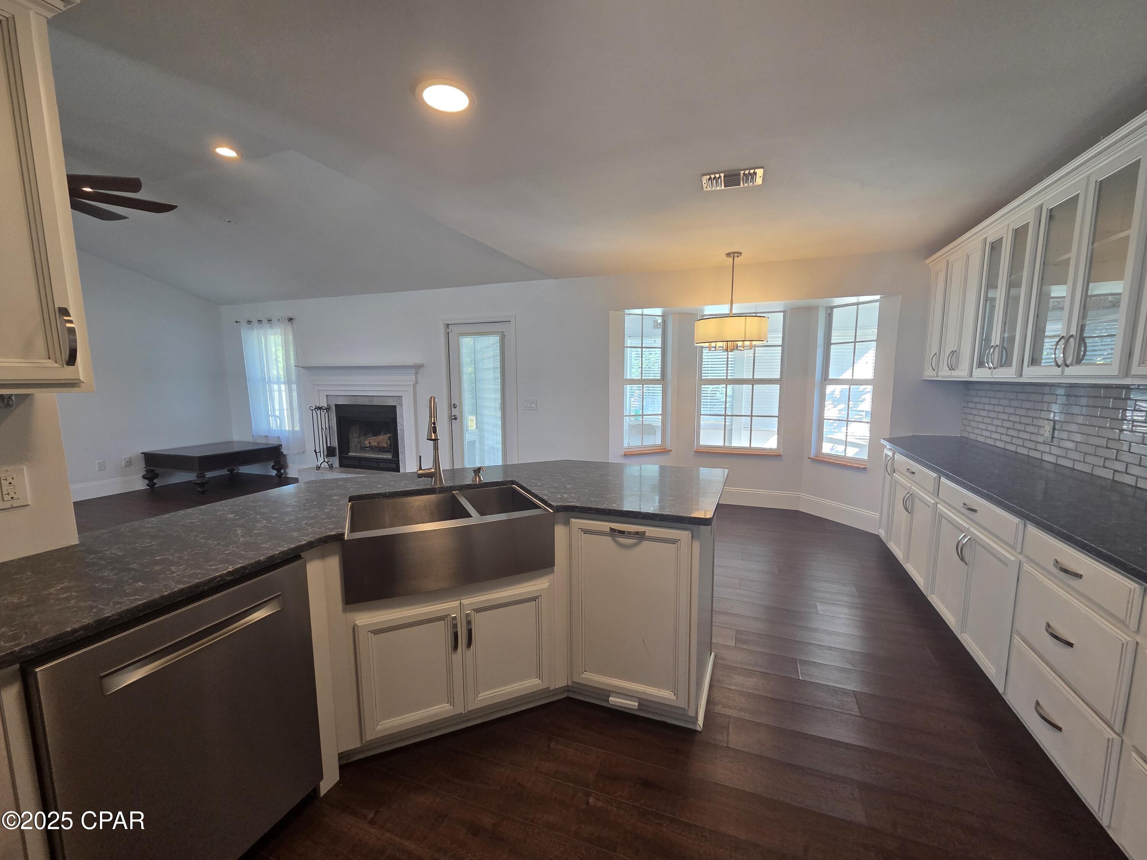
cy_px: 430
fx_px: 431
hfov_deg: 106.2
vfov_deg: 89.9
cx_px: 574
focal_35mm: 13
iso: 200
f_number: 2.2
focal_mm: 2.2
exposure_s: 1/120
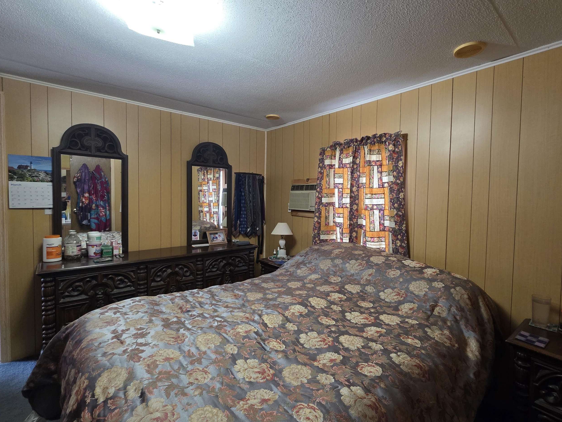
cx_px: 304
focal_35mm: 16
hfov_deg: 94.3
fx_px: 260
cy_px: 209
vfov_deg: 78.1
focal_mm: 2.2
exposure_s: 1/60
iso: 320
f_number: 1.9
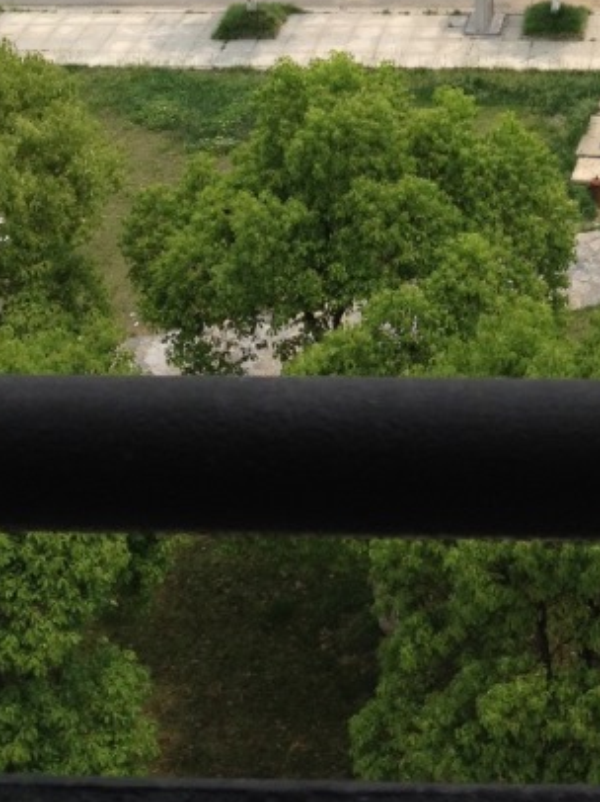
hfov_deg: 16.1
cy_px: -167
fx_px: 2082
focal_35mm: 90
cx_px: 573
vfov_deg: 20.4
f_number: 2.4
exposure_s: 1/1346
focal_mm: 4.28
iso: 64
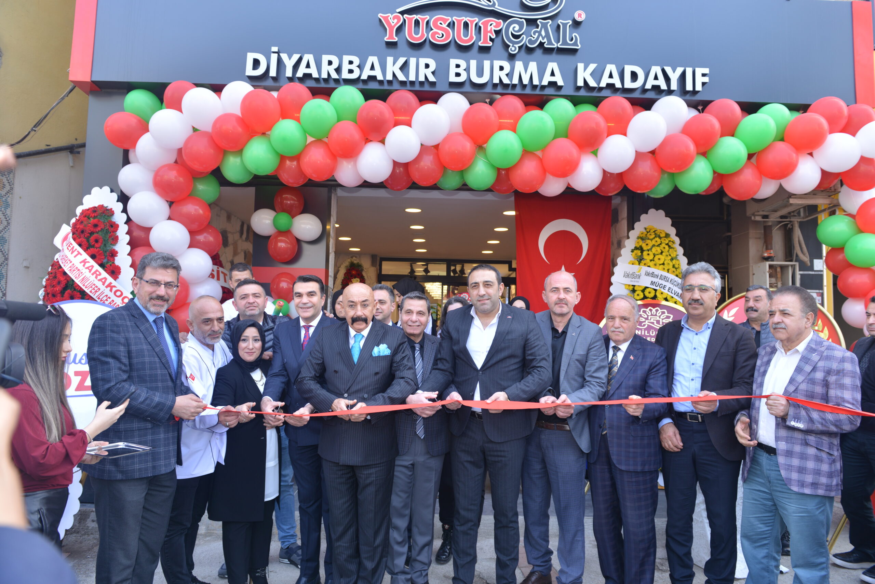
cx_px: 438
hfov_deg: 73.7
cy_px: 292
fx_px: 584
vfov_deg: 53.2
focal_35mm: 24
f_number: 4.5
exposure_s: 1/80
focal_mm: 24
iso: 100
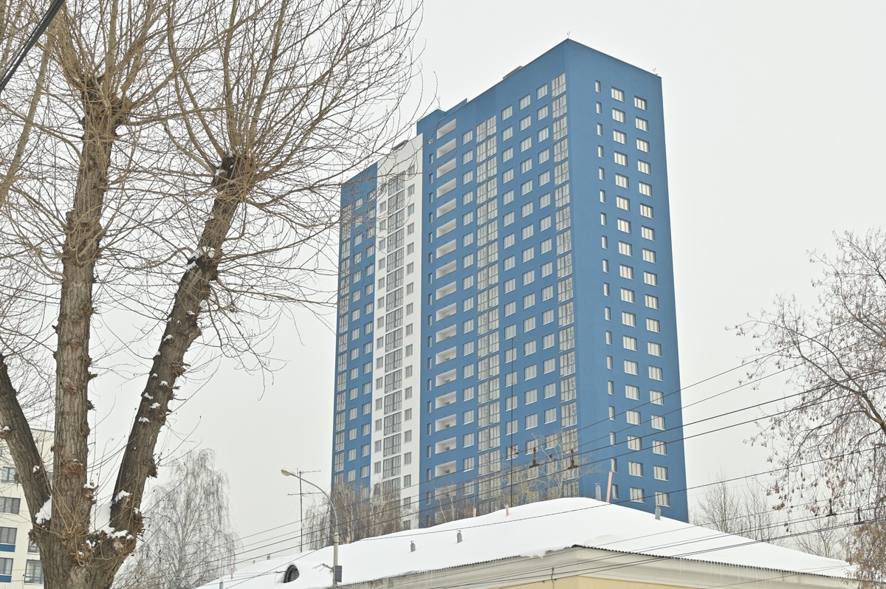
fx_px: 1180
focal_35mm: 48
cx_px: 443
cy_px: 294
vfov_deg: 28.0
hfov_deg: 41.1
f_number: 8
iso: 400
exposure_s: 1/500
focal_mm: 48
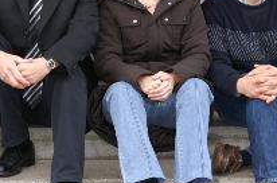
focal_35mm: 164
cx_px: 89
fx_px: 1260
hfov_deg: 12.5
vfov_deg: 8.3
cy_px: 35
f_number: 5.6
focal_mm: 45
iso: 400
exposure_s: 1/100
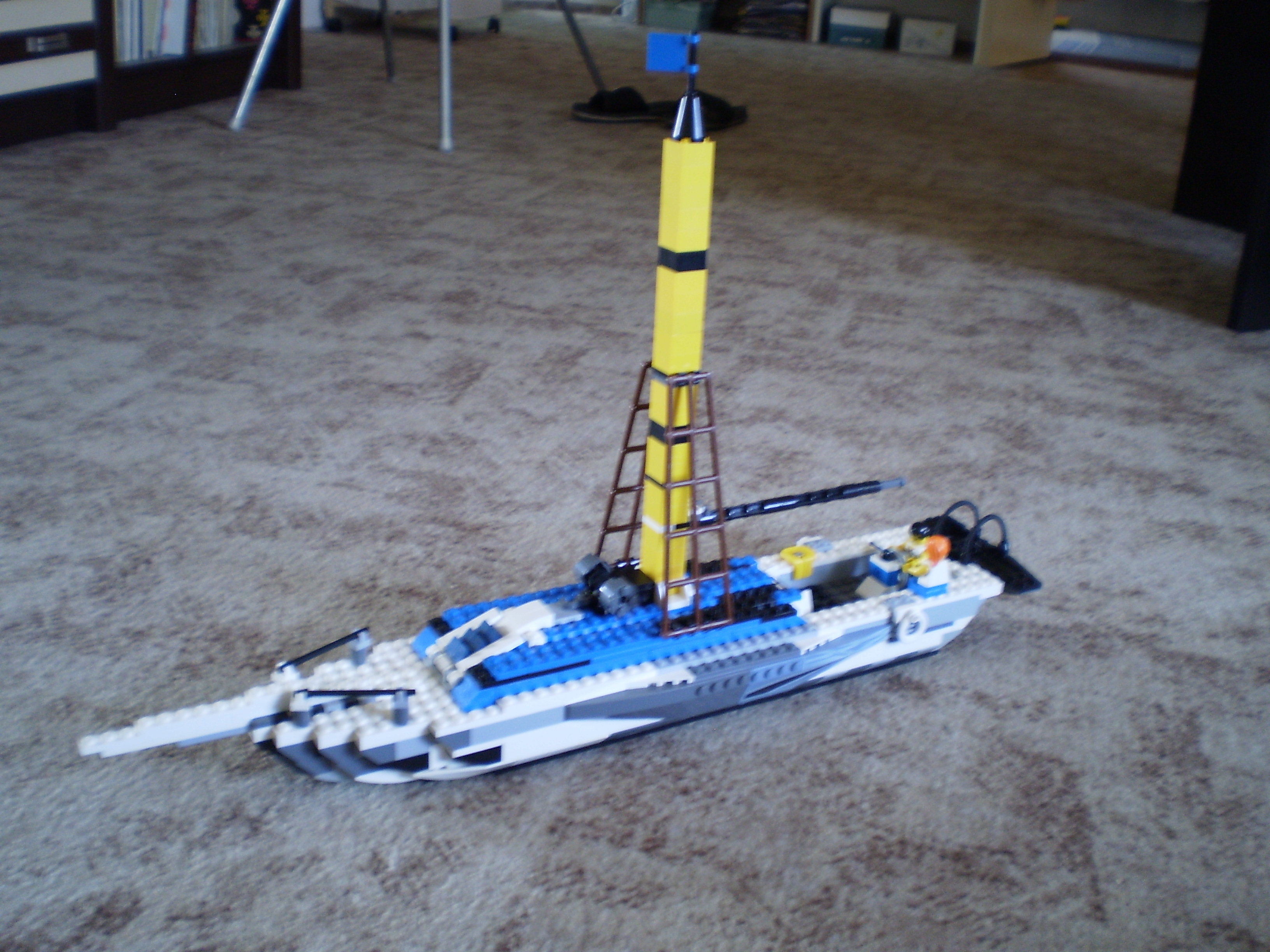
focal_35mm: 36
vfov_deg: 39.7
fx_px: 1321
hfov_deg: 51.4
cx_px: 635
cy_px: 476
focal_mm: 6.3
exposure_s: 1/10
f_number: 3.1
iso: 125
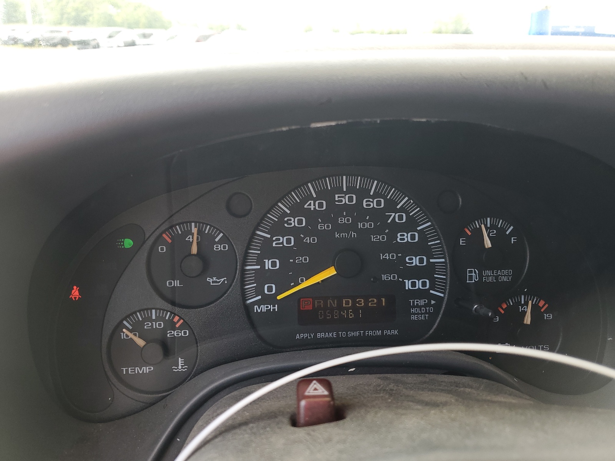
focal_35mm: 26
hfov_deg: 67.3
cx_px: 308
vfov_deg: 53.1
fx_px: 462
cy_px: 230
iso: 50
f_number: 1.5
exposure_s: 1/213
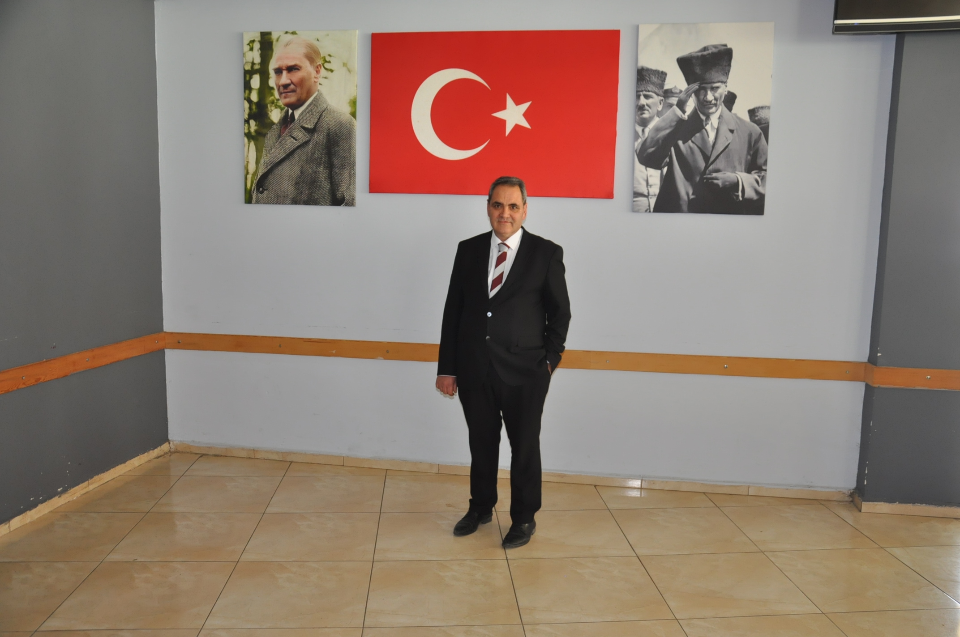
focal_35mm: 32
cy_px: 318
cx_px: 480
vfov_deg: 41.6
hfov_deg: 59.6
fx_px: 839
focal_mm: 21
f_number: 3.8
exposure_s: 1/60
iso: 800
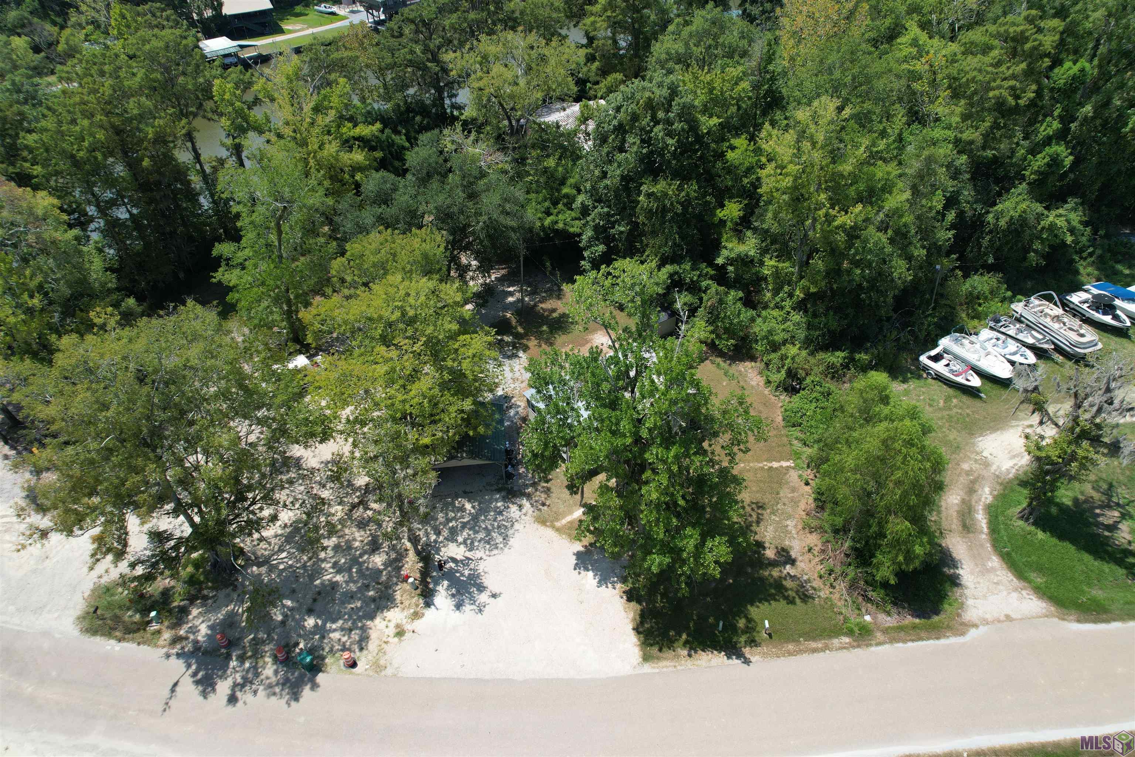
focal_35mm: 22
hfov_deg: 78.6
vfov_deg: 57.2
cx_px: 568
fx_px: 694
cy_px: 378
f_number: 2.8
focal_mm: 8.38
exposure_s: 1/1500
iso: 100
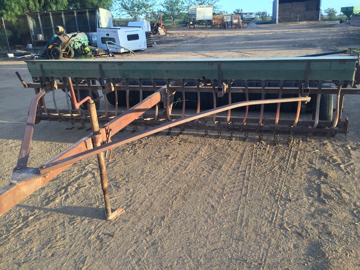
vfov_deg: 48.2
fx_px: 302
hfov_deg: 61.7
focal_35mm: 29
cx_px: 180
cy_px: 135
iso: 32
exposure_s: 1/134
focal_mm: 4.15
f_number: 2.2
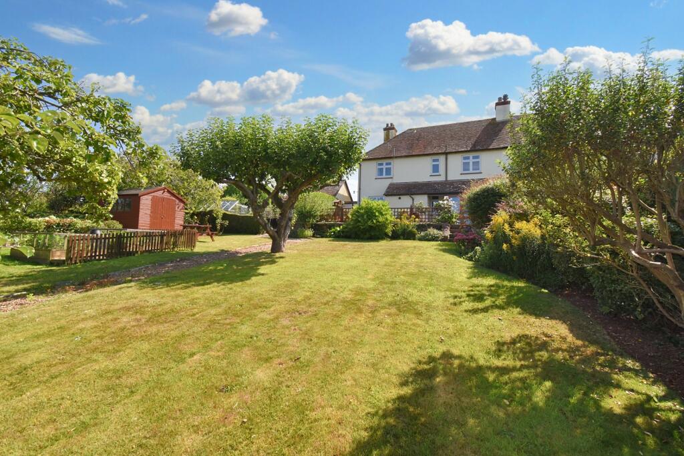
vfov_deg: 77.3
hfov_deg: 100.4
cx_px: 342
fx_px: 285
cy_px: 228
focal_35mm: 15
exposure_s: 1/200
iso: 100
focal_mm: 10
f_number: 9
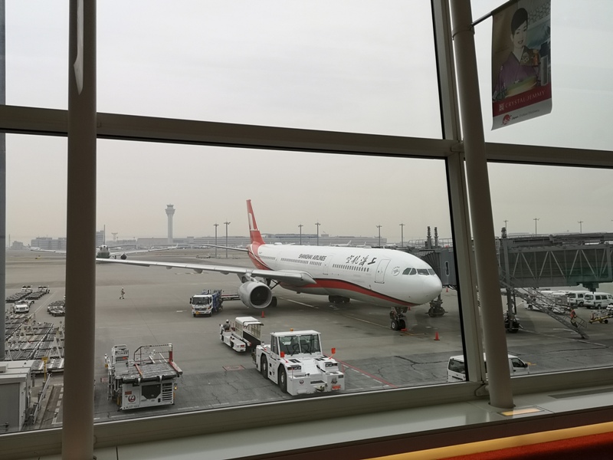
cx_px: 306
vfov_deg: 45.4
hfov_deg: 58.4
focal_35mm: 31
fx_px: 549
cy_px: 230
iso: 50
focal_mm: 3.95
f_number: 1.8
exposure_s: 1/661
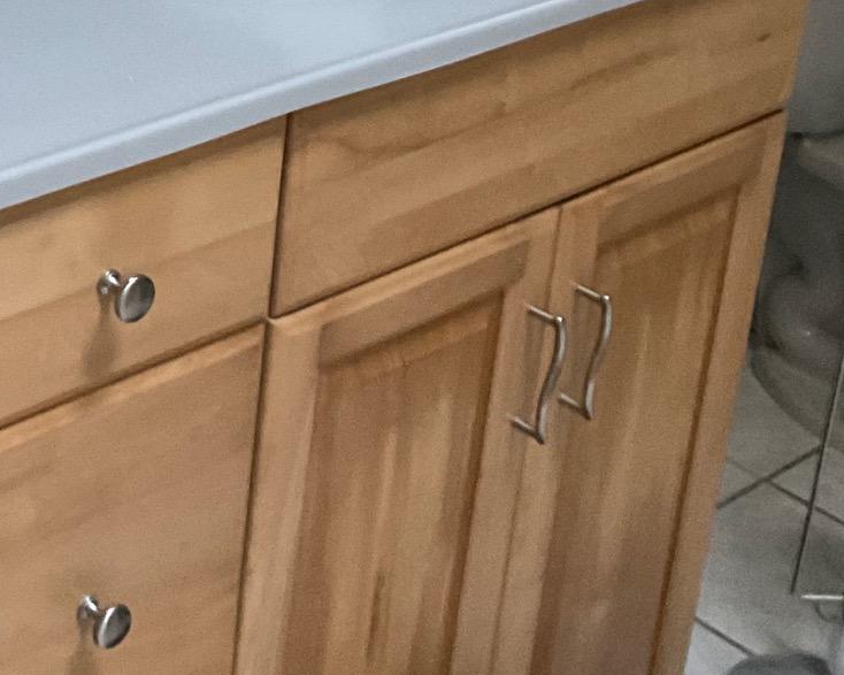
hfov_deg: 22.0
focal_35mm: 79
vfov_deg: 18.3
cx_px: -212
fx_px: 1973
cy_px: -166
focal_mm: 3
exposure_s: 1/40
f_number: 1.8
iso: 320
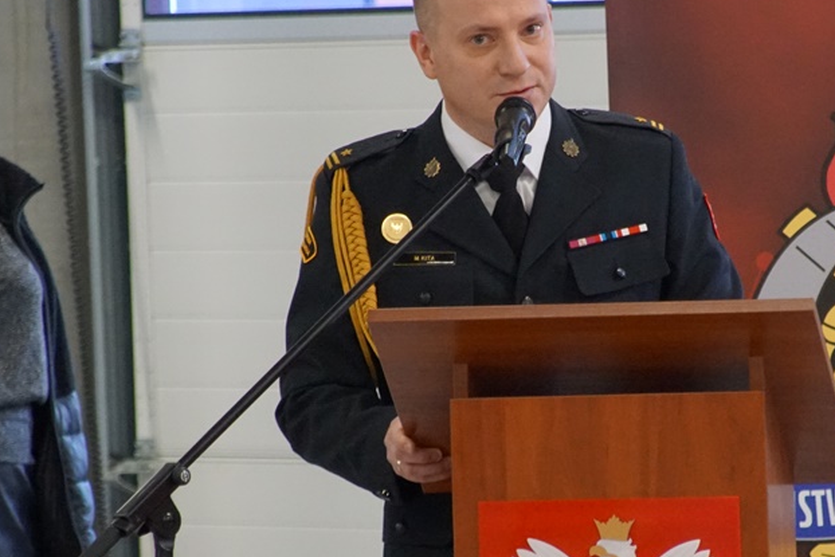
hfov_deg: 3.6
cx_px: 565
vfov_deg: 2.4
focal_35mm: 579
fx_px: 13432
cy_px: 345
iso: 3200
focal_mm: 200
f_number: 6.3
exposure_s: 1/80
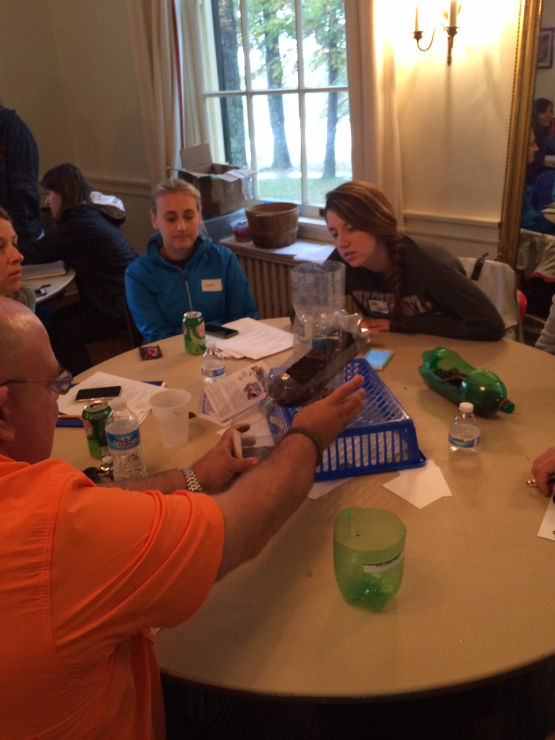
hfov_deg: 48.2
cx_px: 278
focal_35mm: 29
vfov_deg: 61.7
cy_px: 370
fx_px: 620
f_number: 2.2
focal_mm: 4.15
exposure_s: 1/30
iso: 125
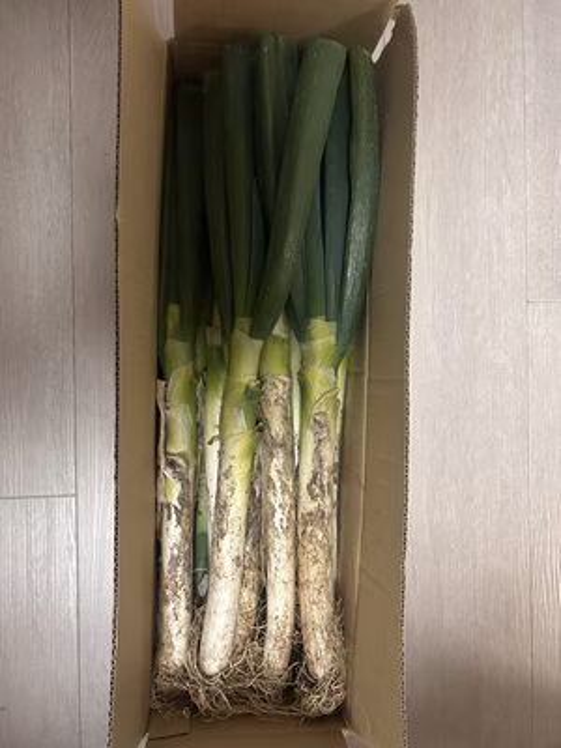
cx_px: 280
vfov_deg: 67.3
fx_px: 562
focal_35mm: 26
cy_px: 374
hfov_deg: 53.1
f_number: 1.5
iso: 500
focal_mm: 5.7
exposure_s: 1/50
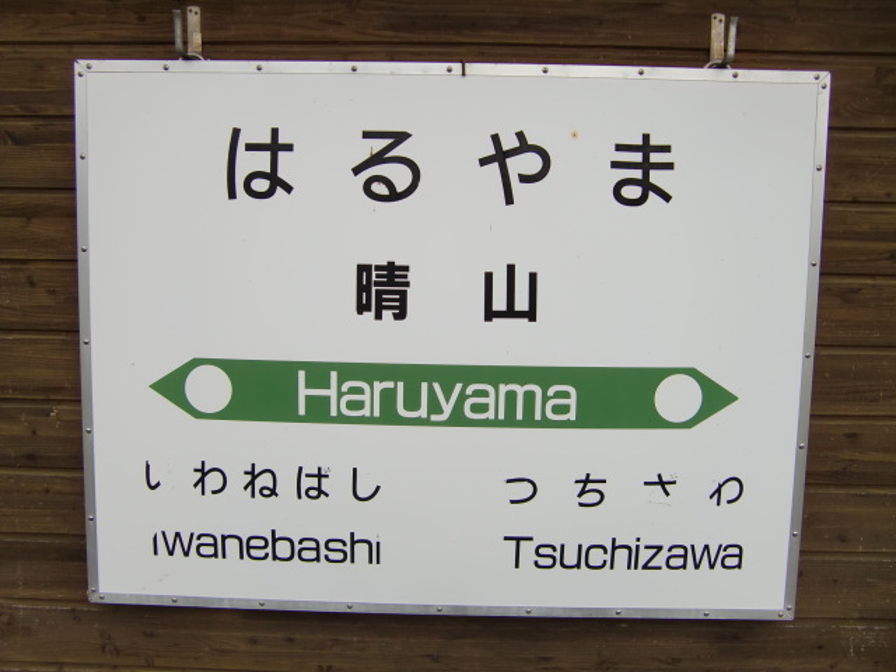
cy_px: 336
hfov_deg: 63.4
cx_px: 448
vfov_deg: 49.7
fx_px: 725
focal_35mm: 28
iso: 64
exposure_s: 1/500
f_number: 2.6
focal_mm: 4.9
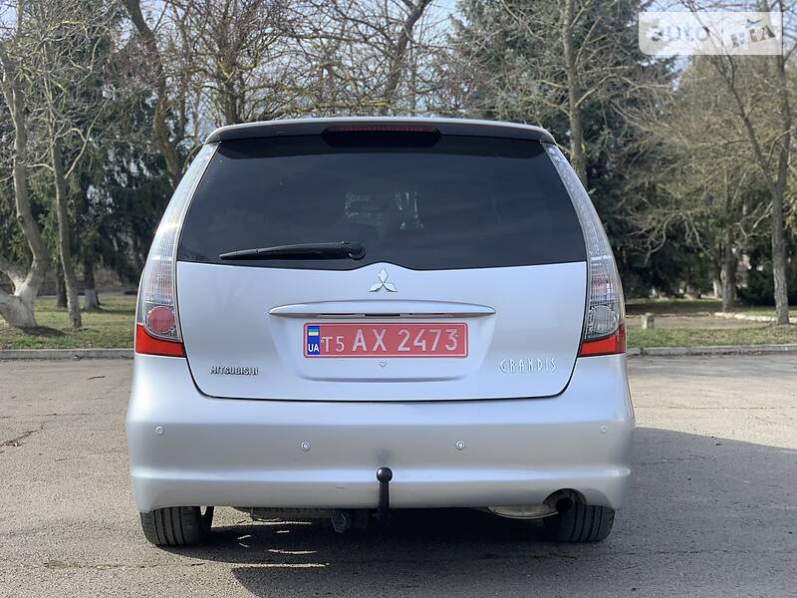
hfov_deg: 36.8
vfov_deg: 28.0
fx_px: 1197
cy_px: 299
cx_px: 398
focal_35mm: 52
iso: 16
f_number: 2.4
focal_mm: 6
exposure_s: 1/452
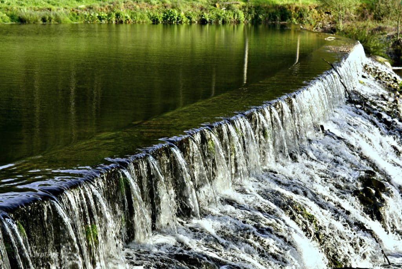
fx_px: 704
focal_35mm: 63
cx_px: 201
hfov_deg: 31.9
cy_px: 134
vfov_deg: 21.6
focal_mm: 42
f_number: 8
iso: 250
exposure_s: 1/250
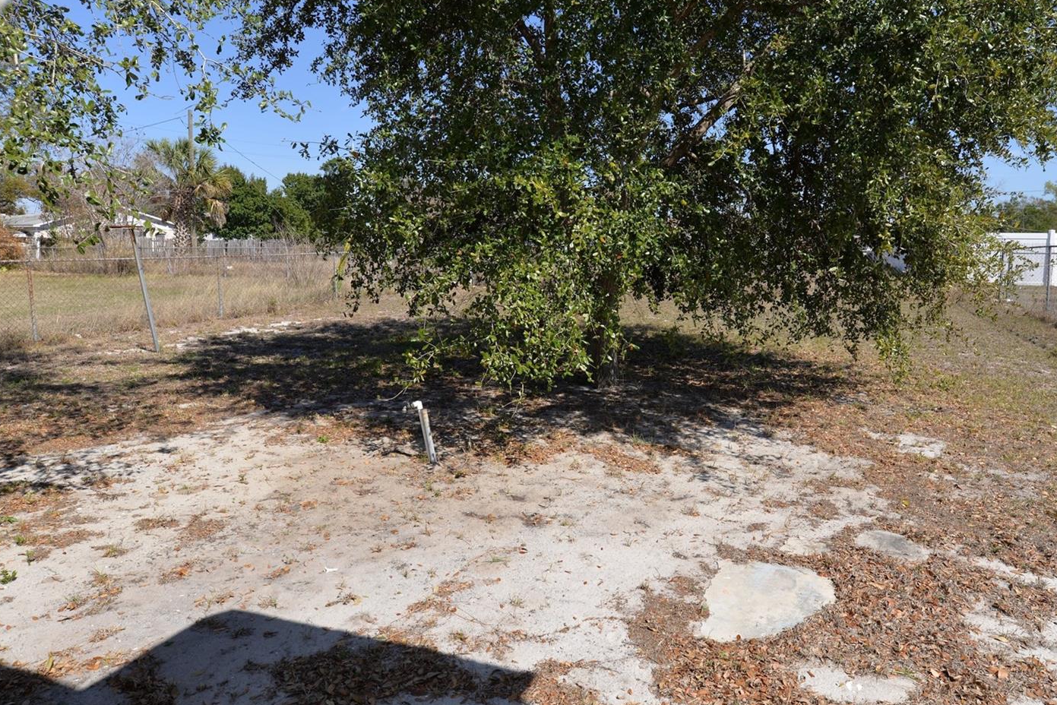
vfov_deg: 55.1
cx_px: 597
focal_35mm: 23
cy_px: 348
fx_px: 675
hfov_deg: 75.7
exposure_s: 1/200
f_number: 9
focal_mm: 20
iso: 100
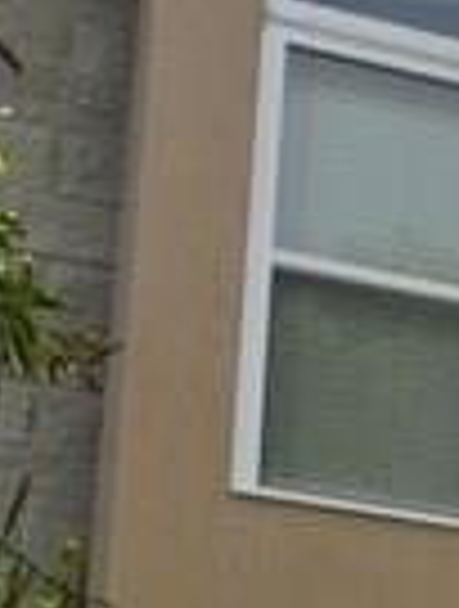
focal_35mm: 137
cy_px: 716
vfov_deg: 14.0
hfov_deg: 10.3
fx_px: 2411
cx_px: 824
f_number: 2.2
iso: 25
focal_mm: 4.15
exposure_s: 1/986
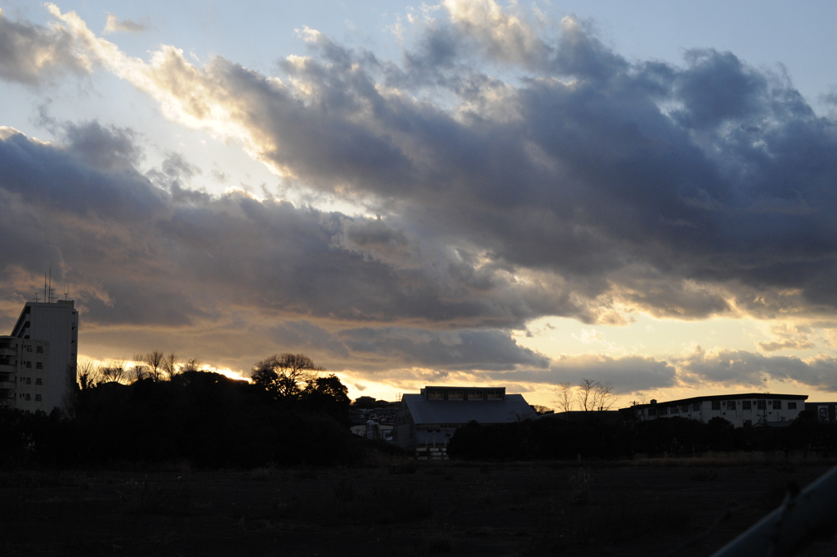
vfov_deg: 26.9
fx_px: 1162
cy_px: 278
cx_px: 418
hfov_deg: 39.6
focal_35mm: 50
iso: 1600
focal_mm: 50
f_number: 11
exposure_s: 1/2500
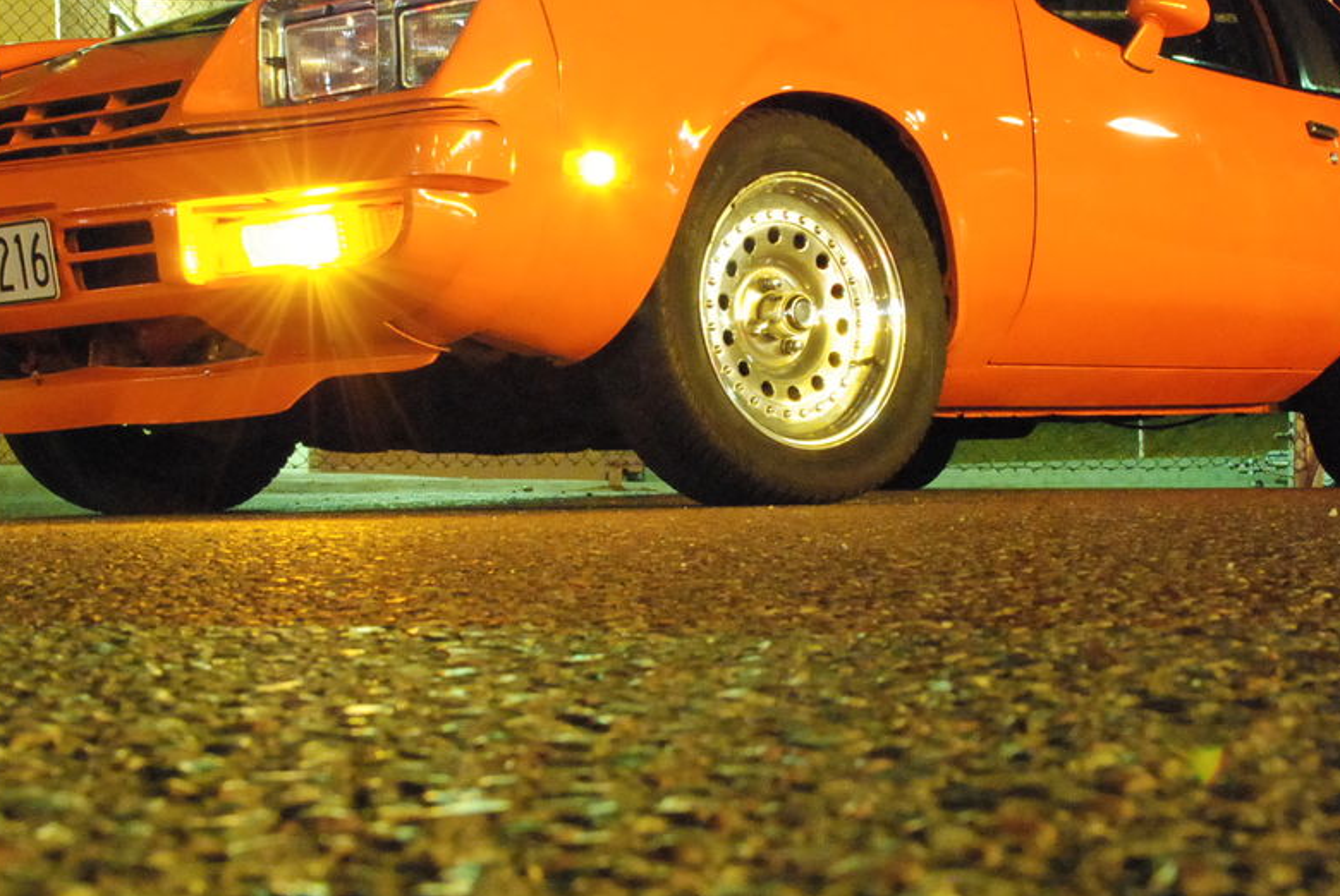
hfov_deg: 31.4
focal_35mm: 64
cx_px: 720
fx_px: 2385
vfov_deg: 21.3
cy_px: 457
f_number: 13
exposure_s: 6
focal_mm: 26
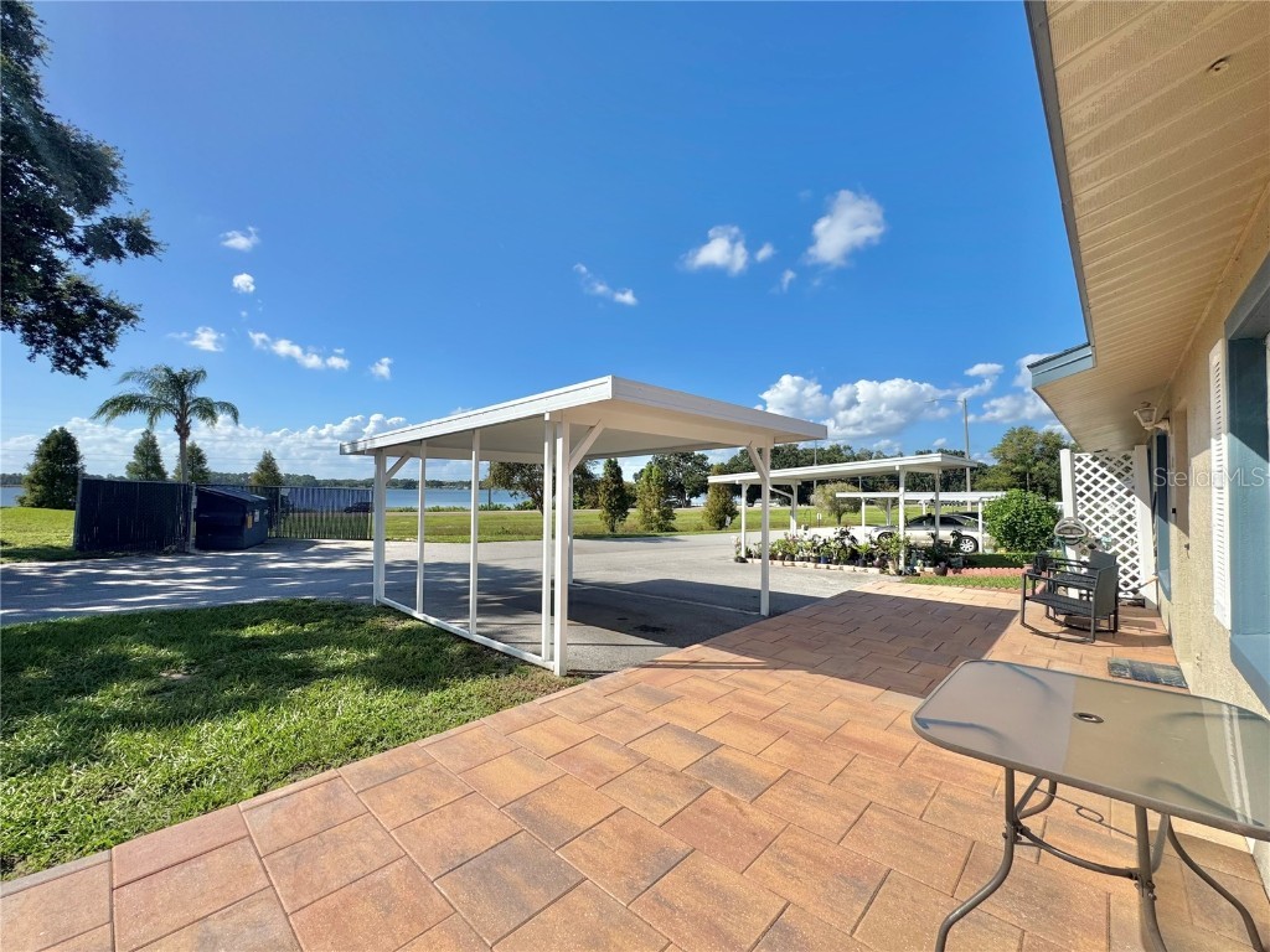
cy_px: 476
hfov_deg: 102.1
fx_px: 514
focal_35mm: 14
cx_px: 635
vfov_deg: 85.7
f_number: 2.2
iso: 50
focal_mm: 2.22
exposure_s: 1/2342
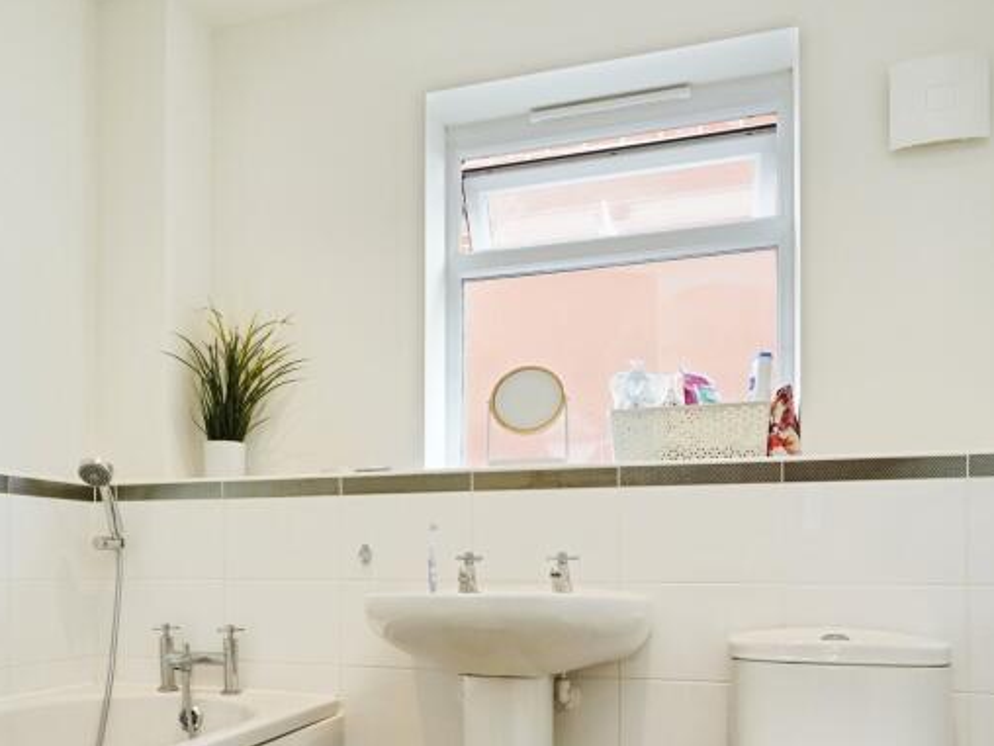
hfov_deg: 57.9
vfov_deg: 43.8
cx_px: 395
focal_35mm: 31
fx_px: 890
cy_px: 571
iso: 640
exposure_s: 1/50
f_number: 7.1
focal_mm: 16
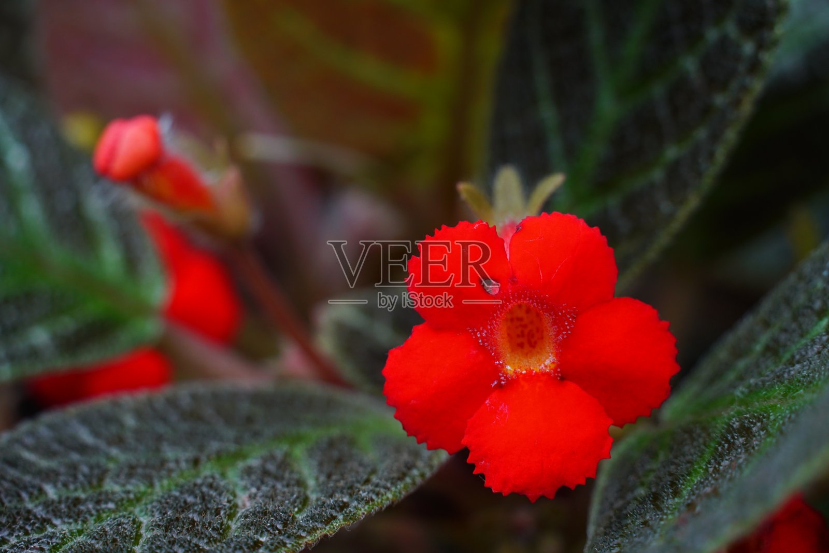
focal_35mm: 202
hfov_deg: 10.2
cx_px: 414
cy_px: 276
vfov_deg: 6.8
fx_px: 4663
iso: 320
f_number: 7.1
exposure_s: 1/125
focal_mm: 135
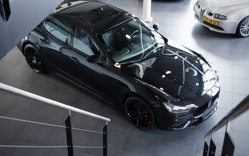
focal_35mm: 53
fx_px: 360
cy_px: 72
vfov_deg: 24.4
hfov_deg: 38.2
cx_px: 127
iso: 8000
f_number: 4.5
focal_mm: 51
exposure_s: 1/160
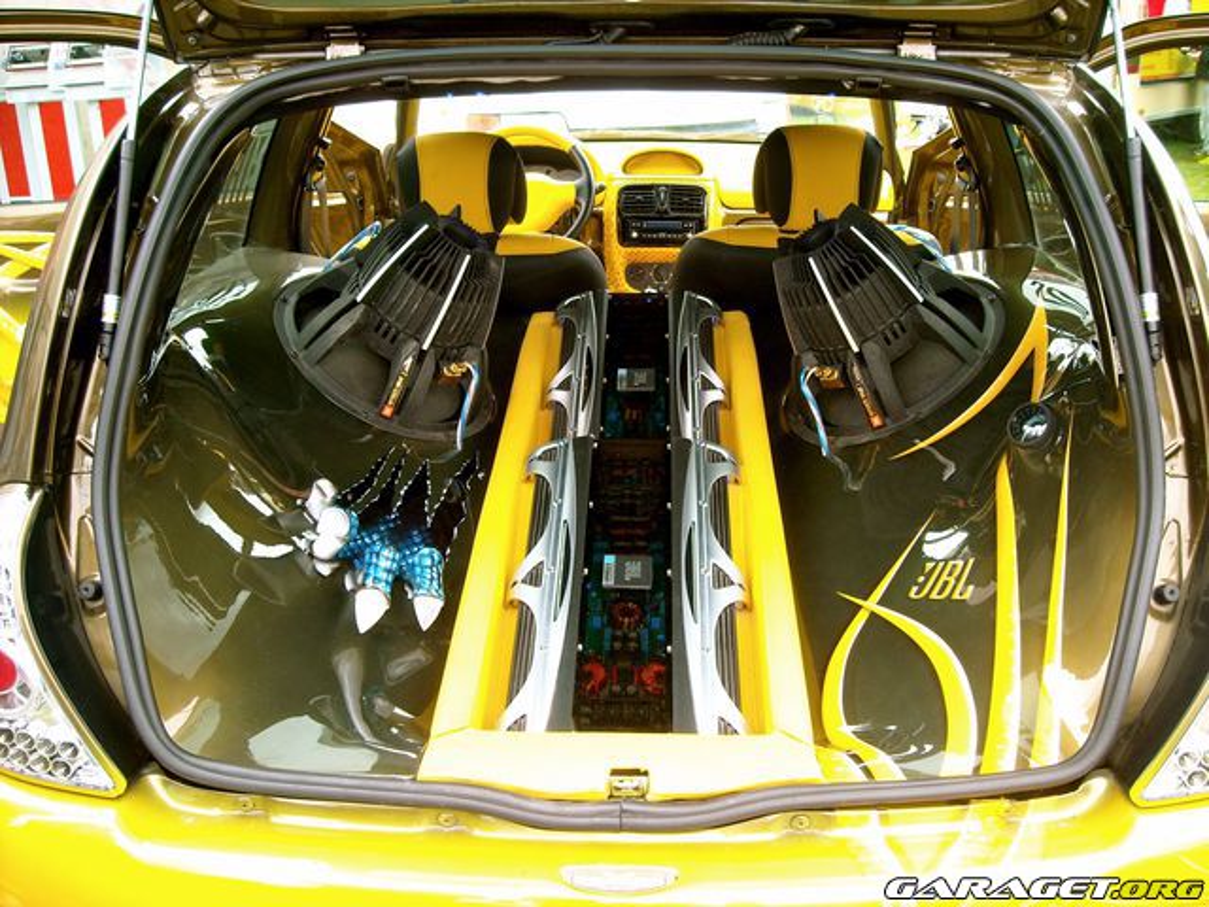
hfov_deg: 52.6
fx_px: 1222
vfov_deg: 40.7
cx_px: 604
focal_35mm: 35
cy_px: 454
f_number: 2.8
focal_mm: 5.7
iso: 64
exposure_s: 1/45
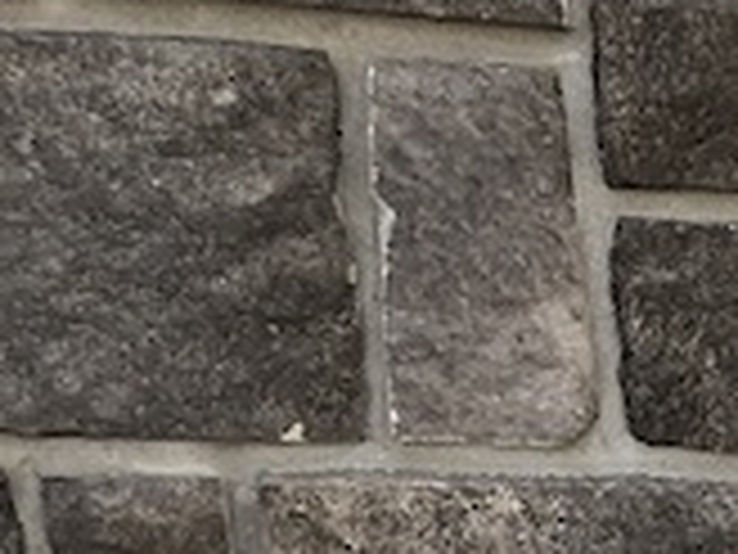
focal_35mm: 137
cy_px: 1239
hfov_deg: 12.1
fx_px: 2921
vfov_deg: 9.8
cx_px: 1656
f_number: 1.8
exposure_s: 1/262
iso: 20
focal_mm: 4
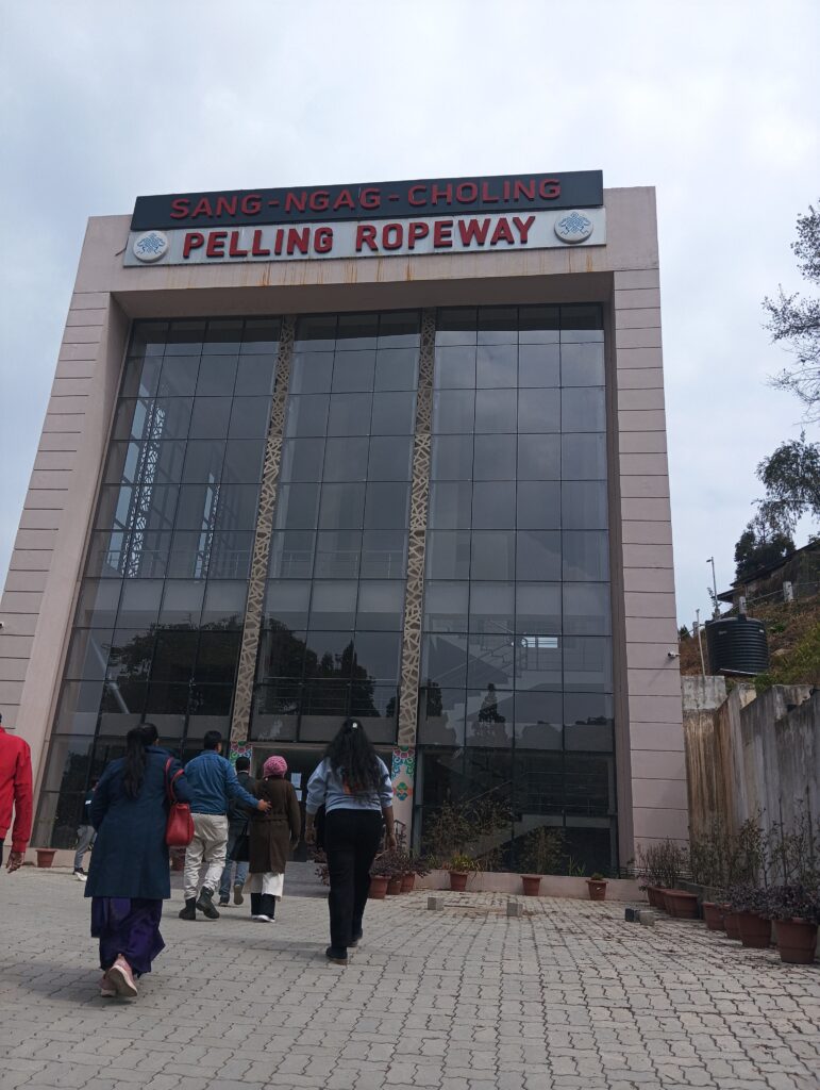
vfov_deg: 63.4
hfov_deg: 49.9
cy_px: 545
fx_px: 882
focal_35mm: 28
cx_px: 410
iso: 51
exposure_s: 1/760
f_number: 1.8
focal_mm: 4.22
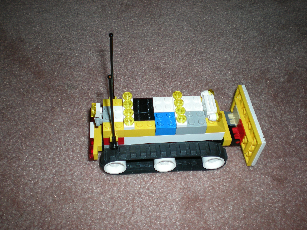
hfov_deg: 49.0
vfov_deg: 37.7
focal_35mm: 38
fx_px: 337
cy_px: 115
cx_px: 154
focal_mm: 6.3
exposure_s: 1/60
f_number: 3.1
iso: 64
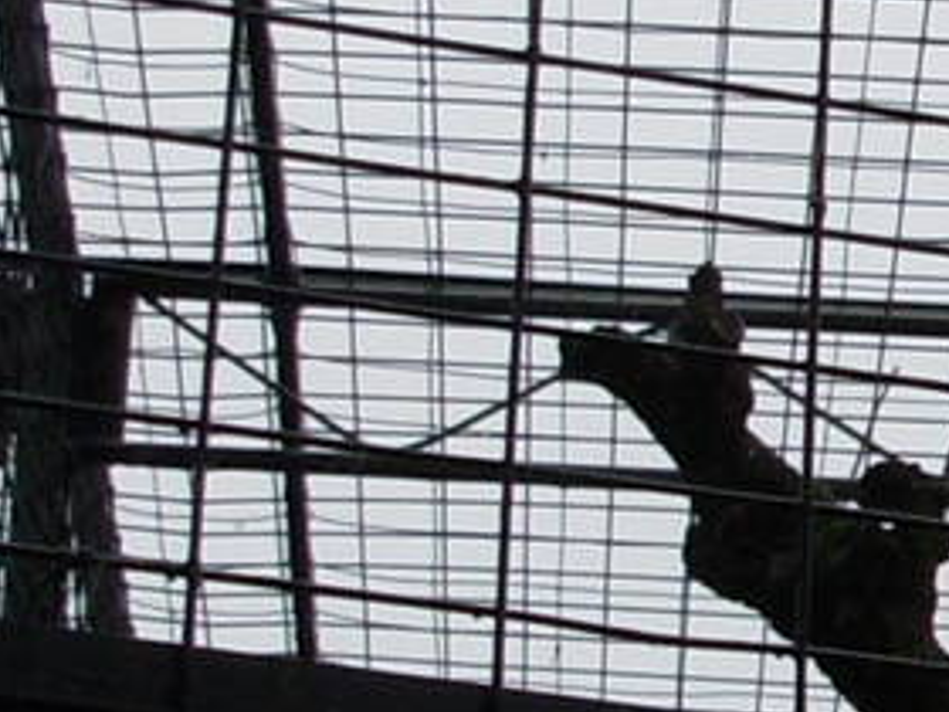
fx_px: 5949
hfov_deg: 8.8
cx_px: 1671
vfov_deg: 6.8
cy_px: 261
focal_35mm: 217
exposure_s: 1/470
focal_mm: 6.3
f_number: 2.9
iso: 50
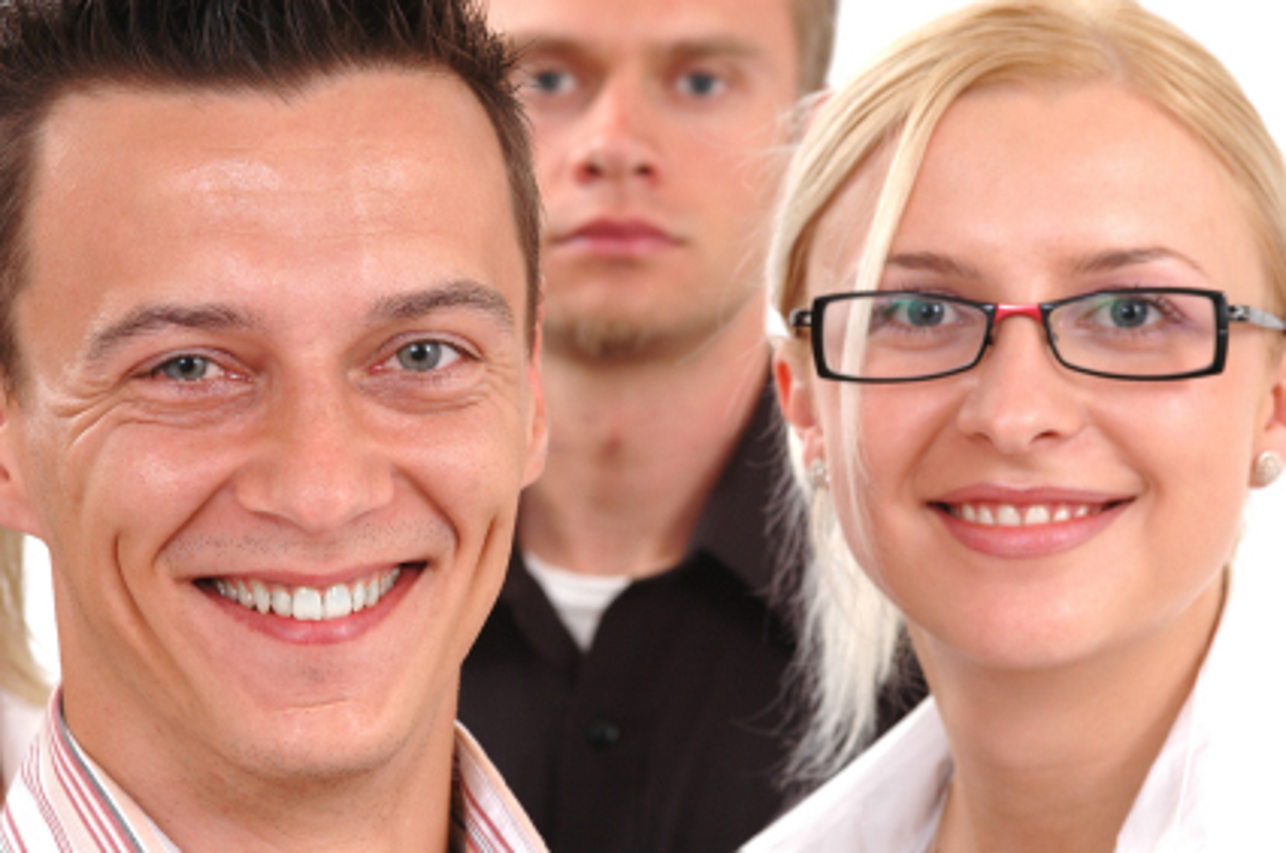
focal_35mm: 158
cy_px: 426
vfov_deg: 8.7
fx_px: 5618
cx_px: 643
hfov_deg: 13.1
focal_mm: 105
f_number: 7.1
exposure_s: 1/2000
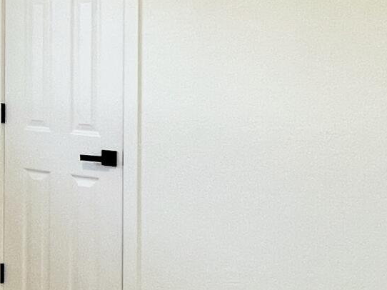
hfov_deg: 24.2
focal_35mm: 72
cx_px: -96
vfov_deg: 20.2
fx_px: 805
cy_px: 58
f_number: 1.8
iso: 80
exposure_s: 1/120
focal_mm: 1.57
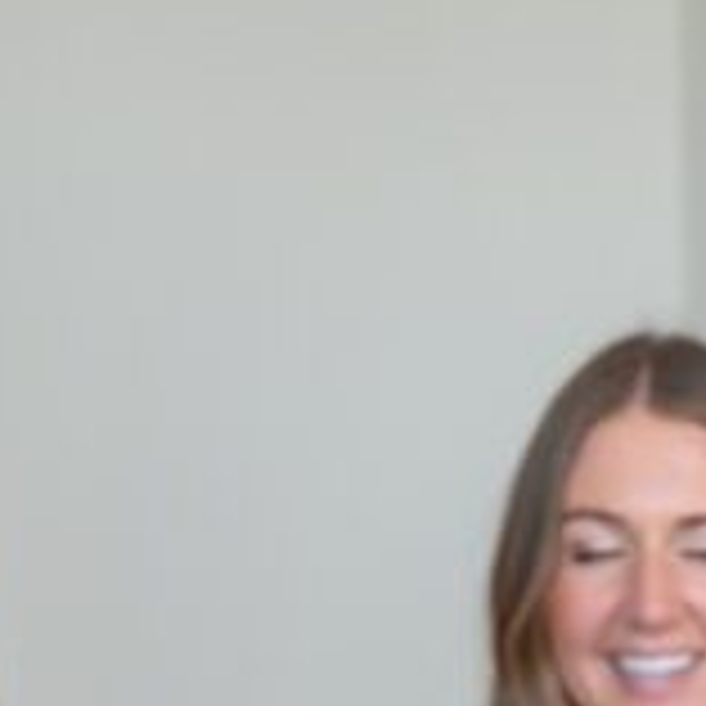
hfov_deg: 7.6
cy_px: 911
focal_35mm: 221
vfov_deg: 7.8
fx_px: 5099
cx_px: 1390
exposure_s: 1/400
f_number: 3.2
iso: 800
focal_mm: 40
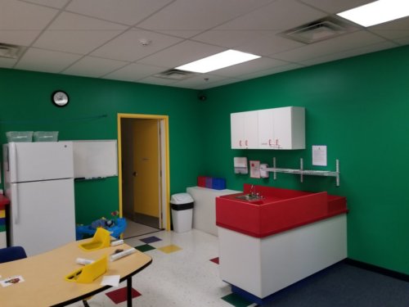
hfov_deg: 67.3
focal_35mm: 26
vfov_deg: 53.1
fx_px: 307
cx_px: 204
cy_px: 154
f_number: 1.7
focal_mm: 4.25
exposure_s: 1/120
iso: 250
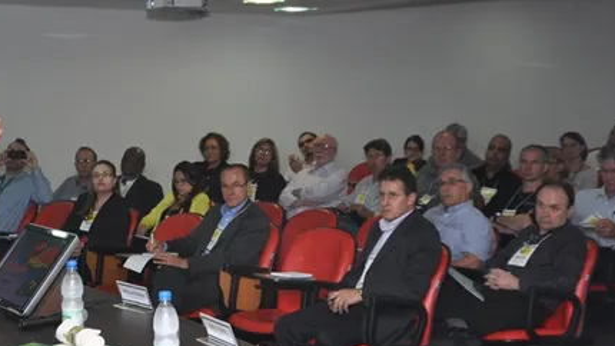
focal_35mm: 77
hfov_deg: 27.5
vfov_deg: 15.7
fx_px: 1251
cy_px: 171
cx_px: 207
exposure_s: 1/60
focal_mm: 35
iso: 400
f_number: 5
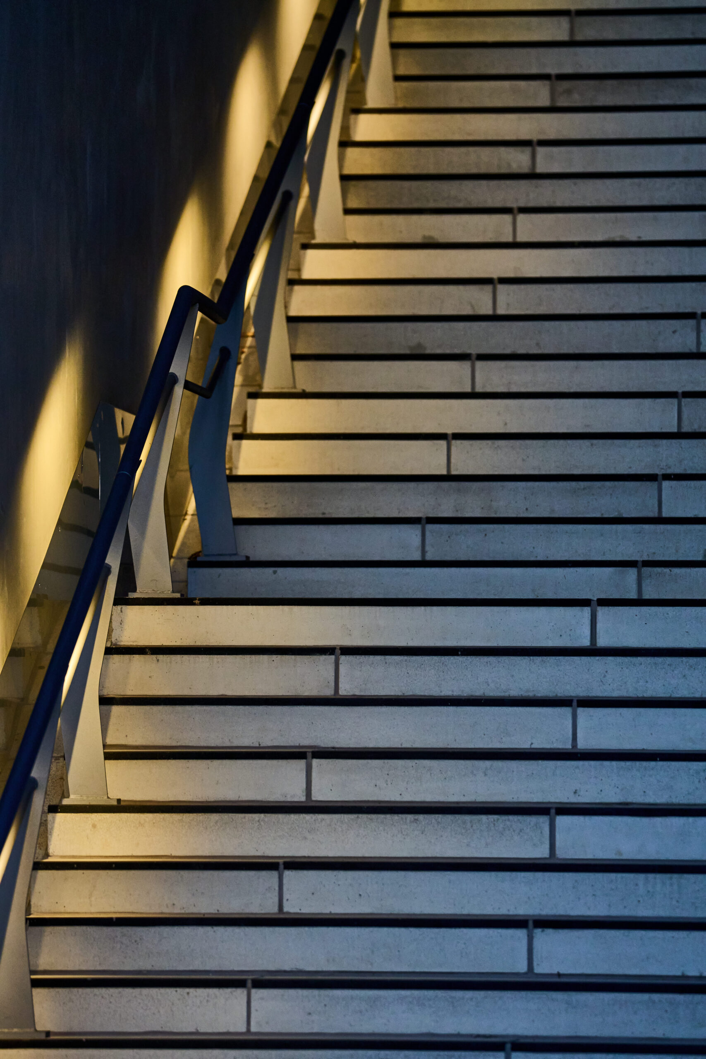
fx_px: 8439
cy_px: 530
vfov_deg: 7.2
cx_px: 353
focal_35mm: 287
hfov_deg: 4.8
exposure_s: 1/160
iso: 1250
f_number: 2.8
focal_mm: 191.3
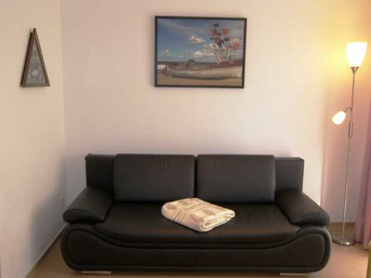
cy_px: 139
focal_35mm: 34
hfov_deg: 54.0
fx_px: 364
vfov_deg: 41.8
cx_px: 186
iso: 100
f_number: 3.2
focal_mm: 7.1
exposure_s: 1/30
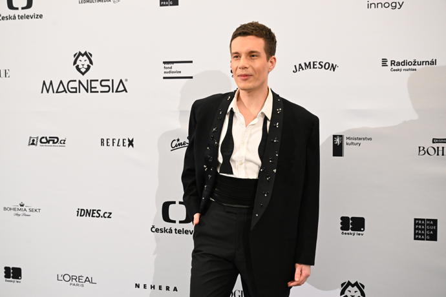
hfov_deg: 40.3
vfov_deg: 27.5
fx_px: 607
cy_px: 148
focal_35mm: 49
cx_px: 223
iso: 3200
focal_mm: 49
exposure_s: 1/160
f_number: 5
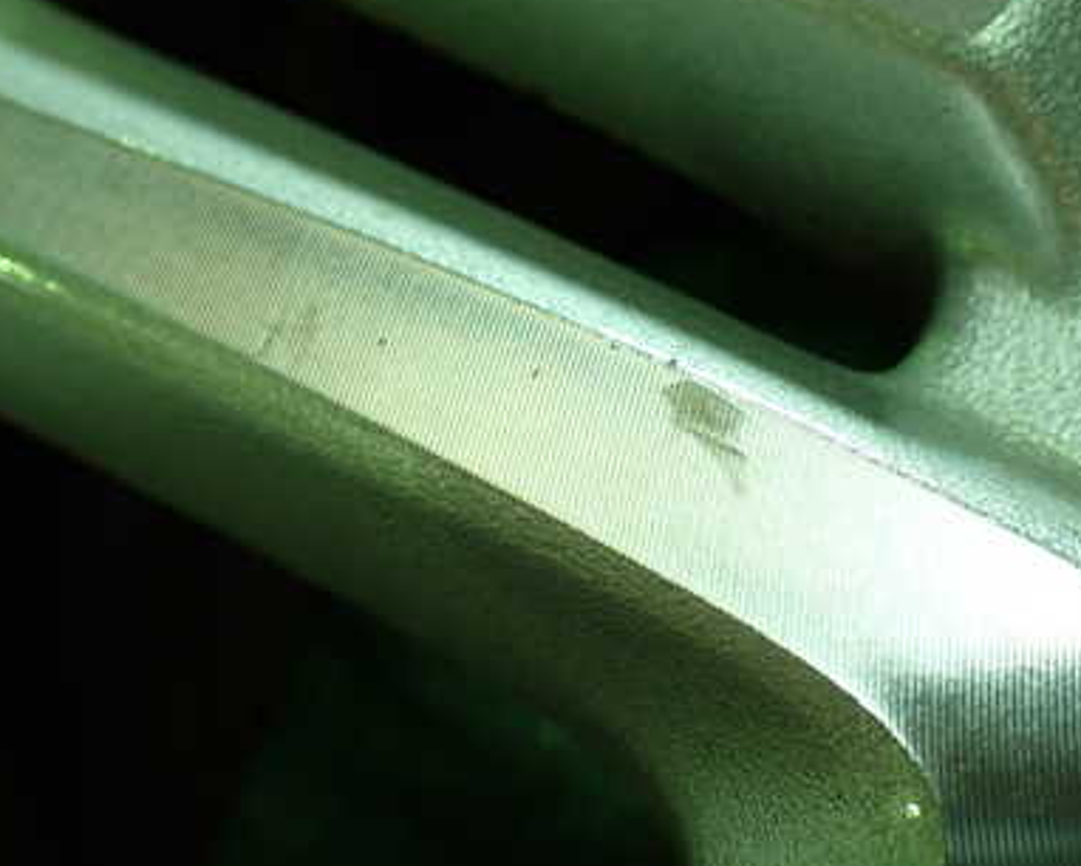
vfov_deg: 32.8
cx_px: 682
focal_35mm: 46
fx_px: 1472
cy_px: 413
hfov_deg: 40.0
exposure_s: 1/125
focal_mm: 5.4
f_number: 2.3
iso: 400
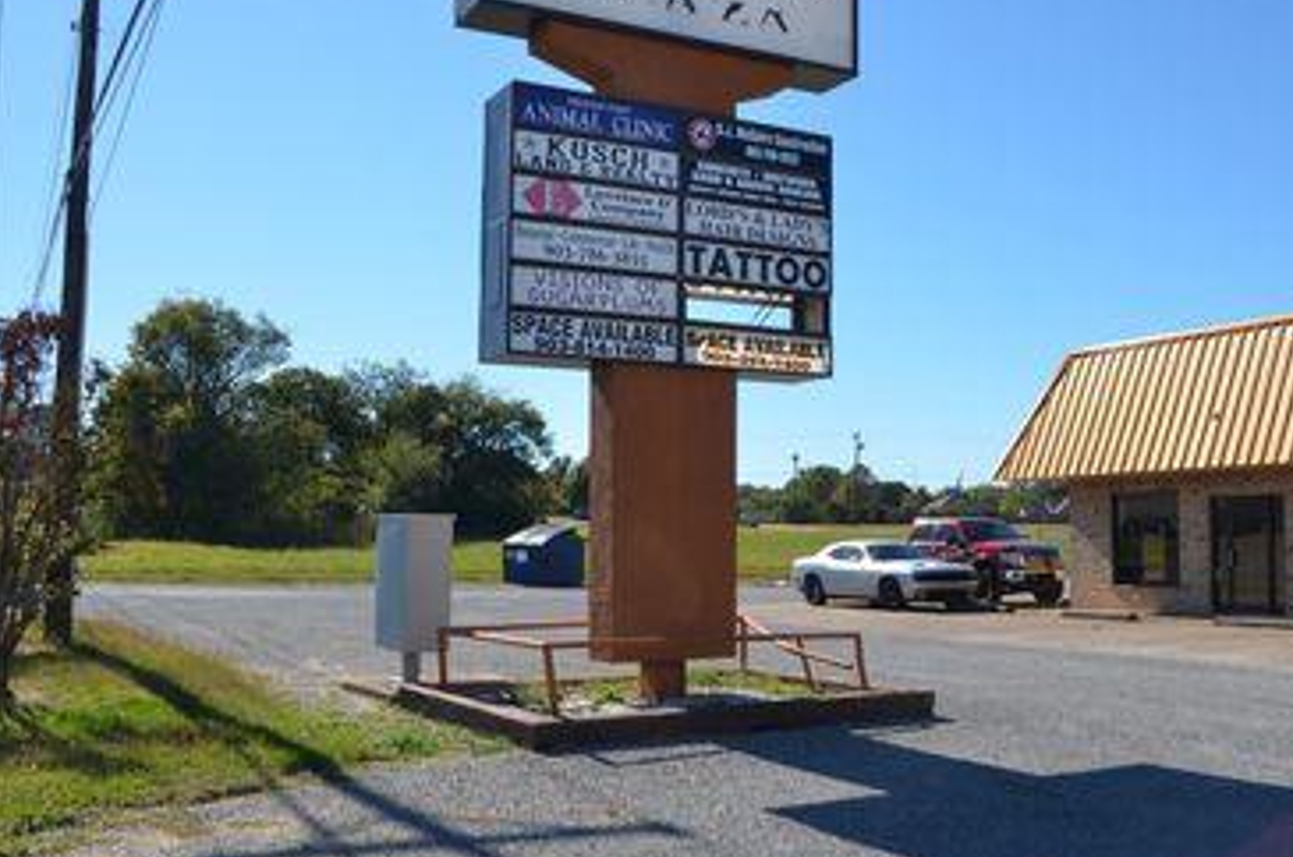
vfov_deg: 35.8
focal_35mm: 37
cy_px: 420
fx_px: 1327
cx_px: 815
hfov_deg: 51.4
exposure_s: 1/250
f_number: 8
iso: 100
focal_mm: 18
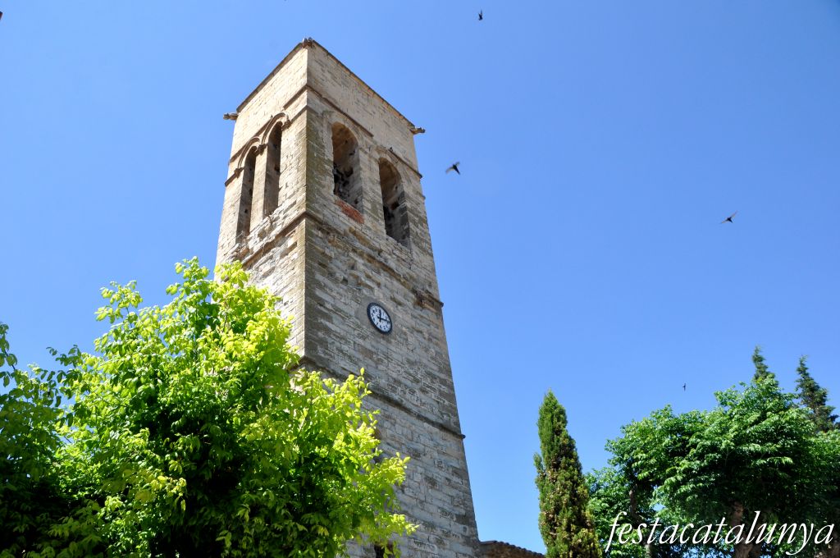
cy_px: 279
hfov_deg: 67.4
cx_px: 420
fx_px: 629
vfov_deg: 47.8
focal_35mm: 27
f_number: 10
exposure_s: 1/400
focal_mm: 18
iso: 500
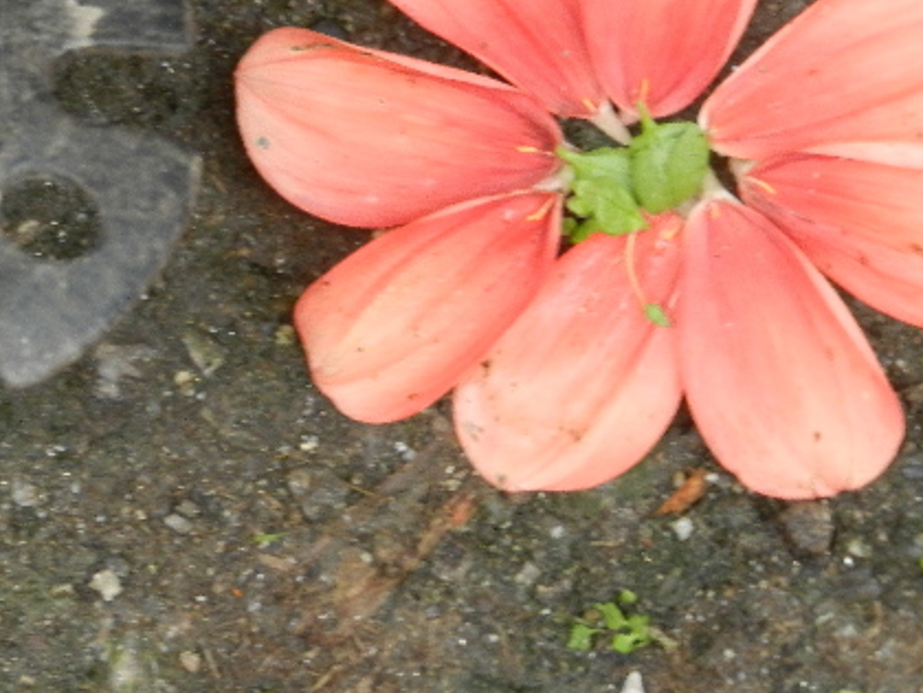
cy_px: 169
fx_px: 8372
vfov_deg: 4.7
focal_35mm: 314
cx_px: 281
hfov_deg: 6.3
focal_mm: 29.7
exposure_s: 1/60
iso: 400
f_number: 5.3
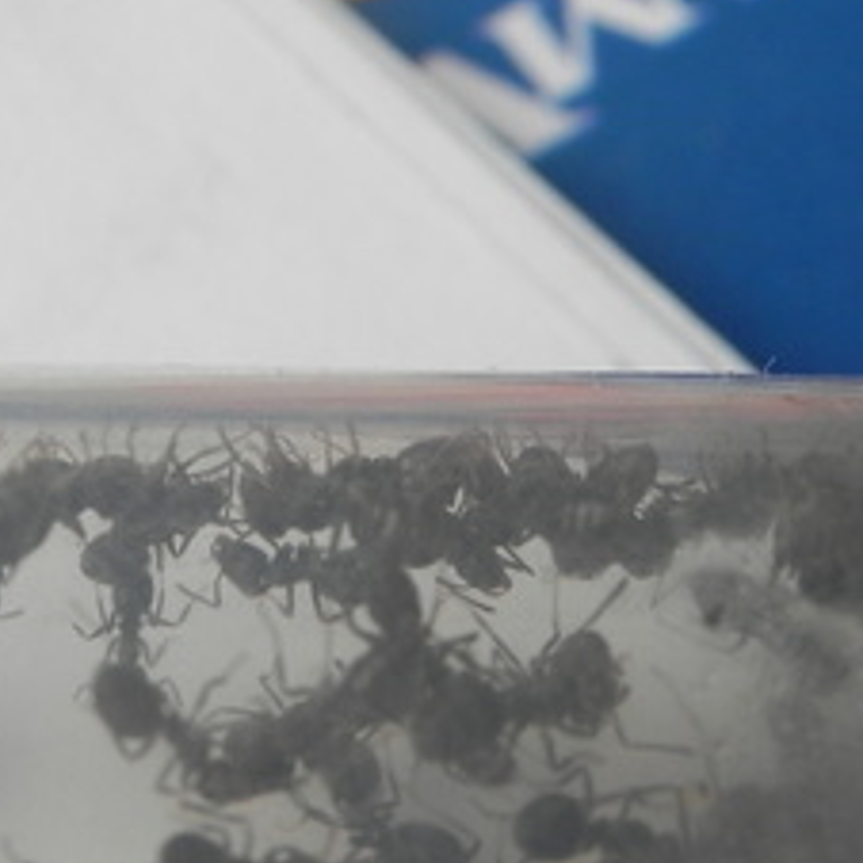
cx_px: 191
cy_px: 645
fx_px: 6008
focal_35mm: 213
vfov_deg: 8.2
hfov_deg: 8.2
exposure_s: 1/110
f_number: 4
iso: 160
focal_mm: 15.1
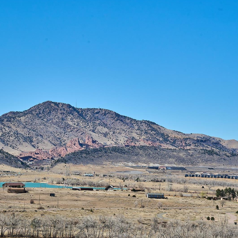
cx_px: 107
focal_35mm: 90
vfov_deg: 19.3
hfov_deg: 19.3
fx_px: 700
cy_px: 119
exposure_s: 1/640
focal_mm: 70
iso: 400
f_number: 10
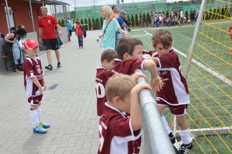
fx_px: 280
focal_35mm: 44
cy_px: 75
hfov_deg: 44.9
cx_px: 123
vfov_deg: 30.8
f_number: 5.6
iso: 400
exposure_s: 1/1250
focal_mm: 27
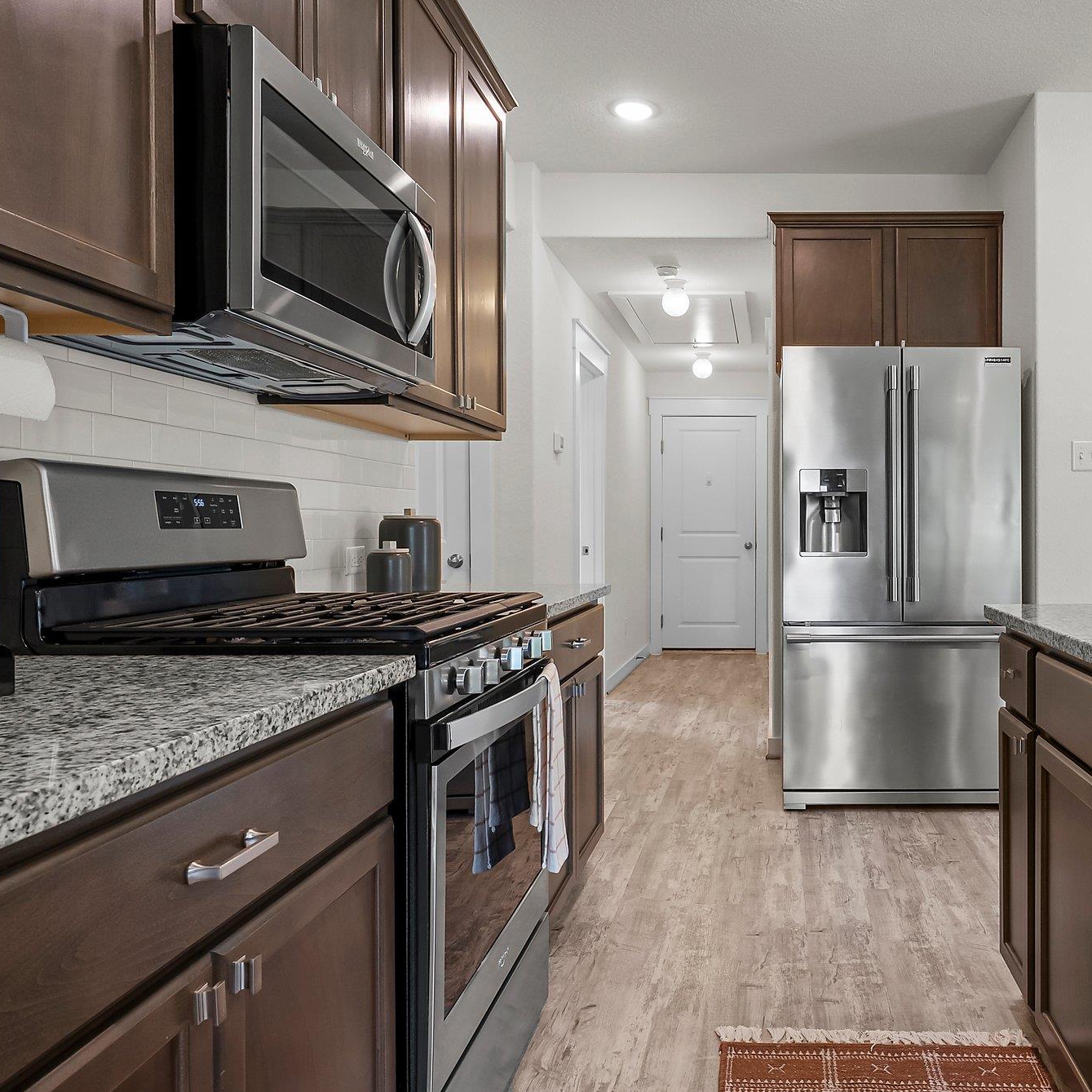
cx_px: 776
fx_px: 928
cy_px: 538
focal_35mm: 26
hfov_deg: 58.7
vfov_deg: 60.9
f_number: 11
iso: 1600
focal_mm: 20
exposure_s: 1/15
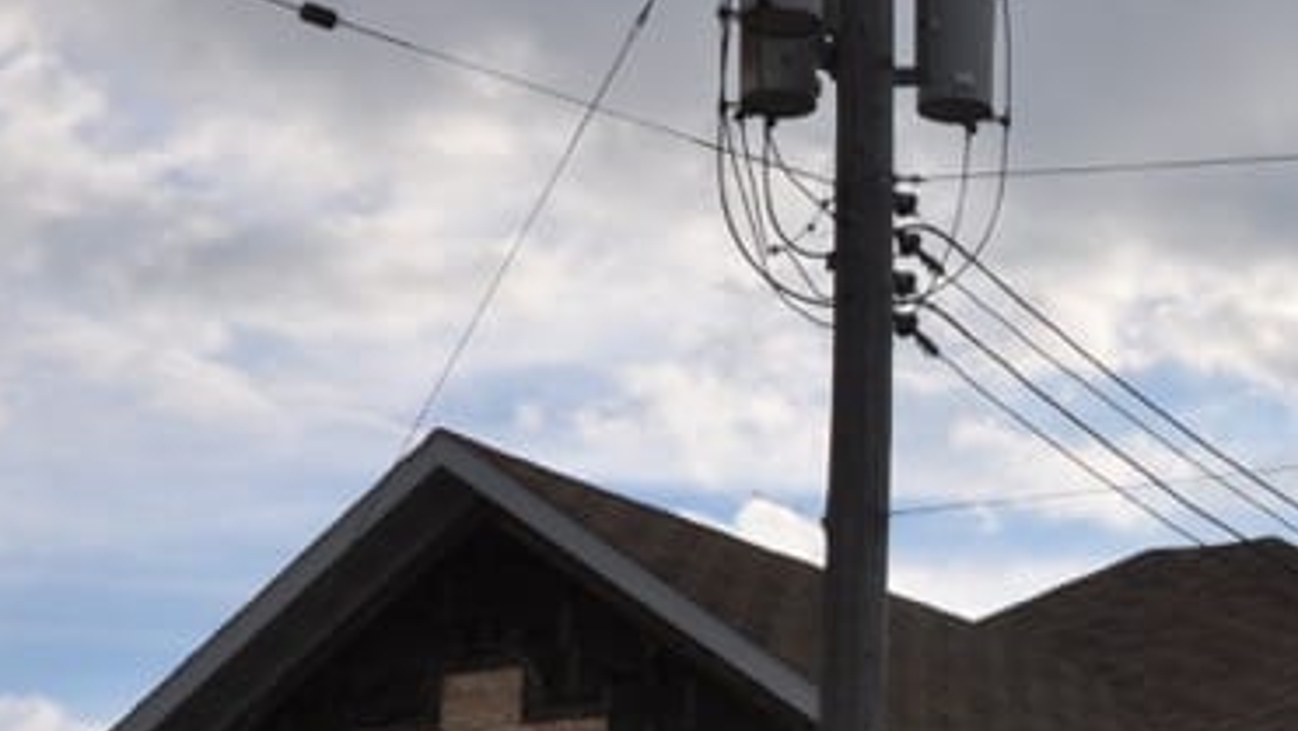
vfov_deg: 10.8
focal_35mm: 110
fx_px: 3787
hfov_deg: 18.9
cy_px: 867
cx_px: 1326
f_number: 19
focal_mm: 26
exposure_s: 1/350
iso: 200
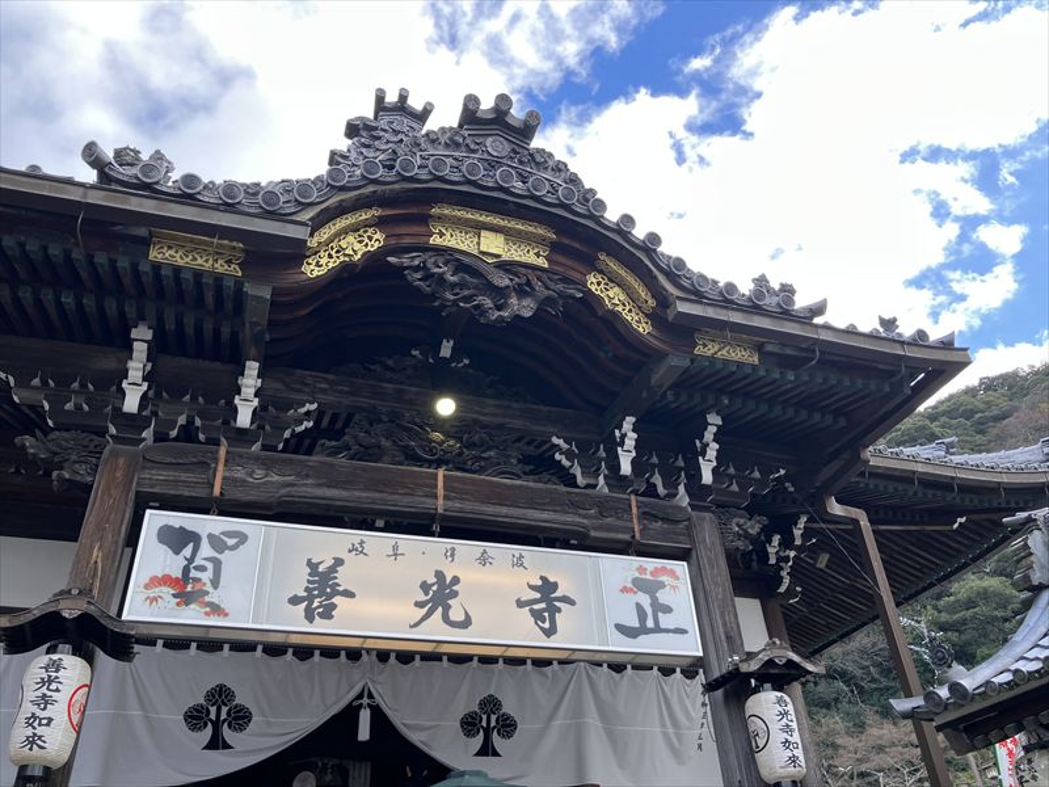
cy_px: 394
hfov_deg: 63.4
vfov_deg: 49.7
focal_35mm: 28
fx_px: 849
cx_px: 524
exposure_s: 1/213
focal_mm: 3.99
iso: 25
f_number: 1.8
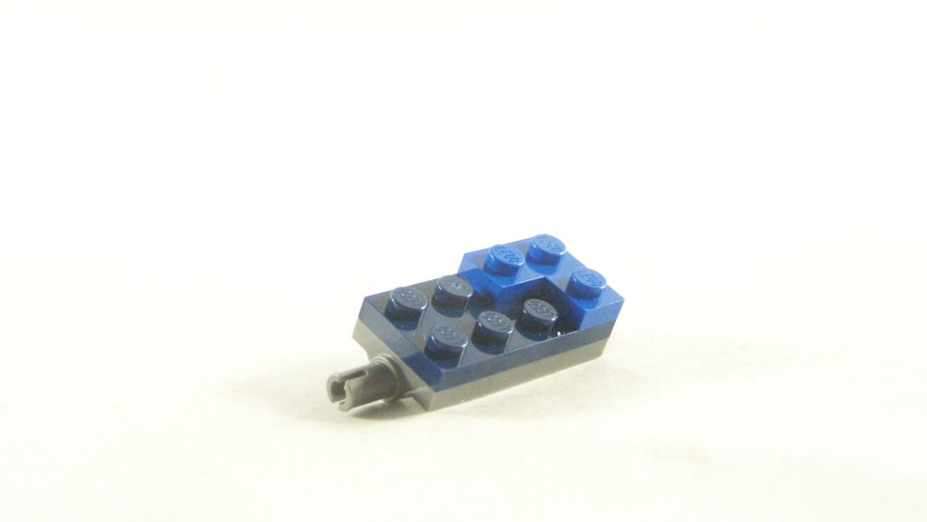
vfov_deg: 18.5
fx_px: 1598
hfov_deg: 32.4
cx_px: 464
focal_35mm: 65
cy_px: 194
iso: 400
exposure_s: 1/60
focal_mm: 9.8
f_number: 3.1
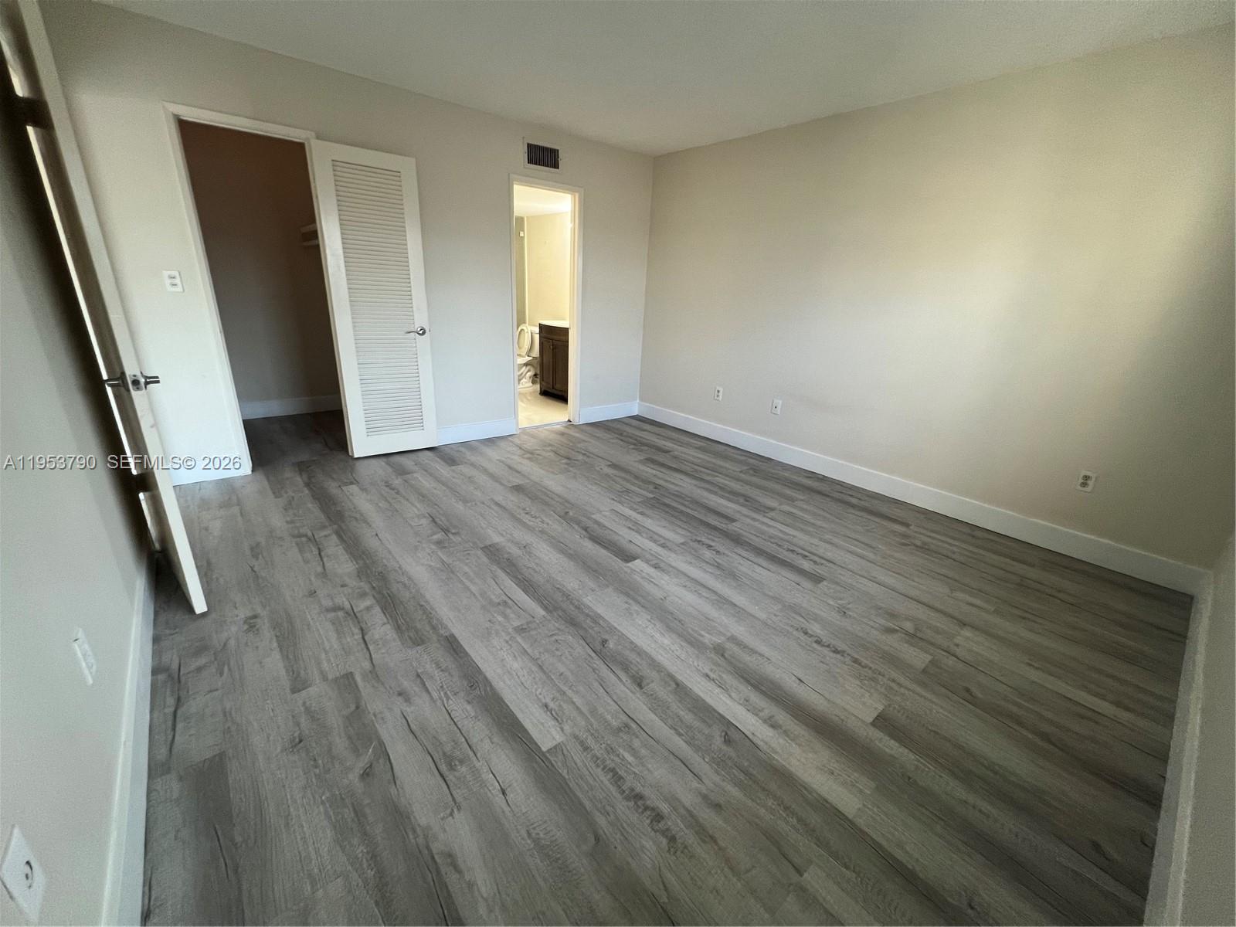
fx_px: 464
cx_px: 618
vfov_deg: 89.9
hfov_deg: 106.2
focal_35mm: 13
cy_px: 464
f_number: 1.8
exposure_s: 1/120
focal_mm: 1.57
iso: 200
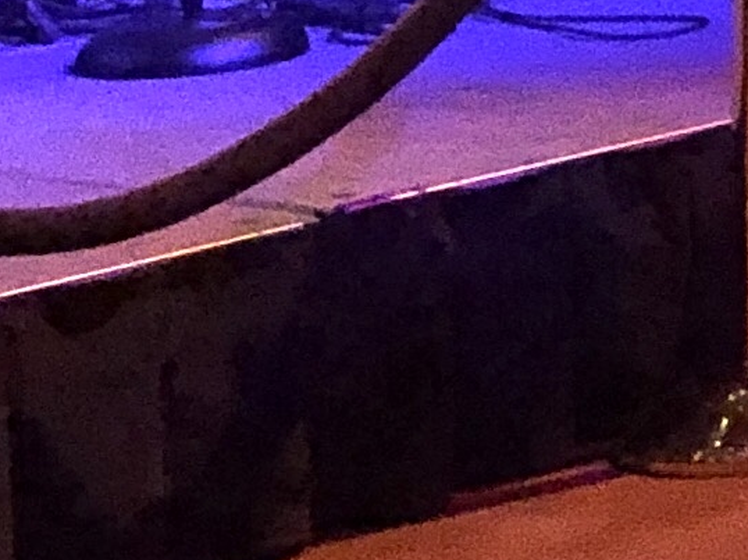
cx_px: 2522
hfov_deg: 7.7
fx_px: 4536
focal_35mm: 210
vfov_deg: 6.7
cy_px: -839
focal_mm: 3.99
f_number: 1.8
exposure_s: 1/4
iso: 125
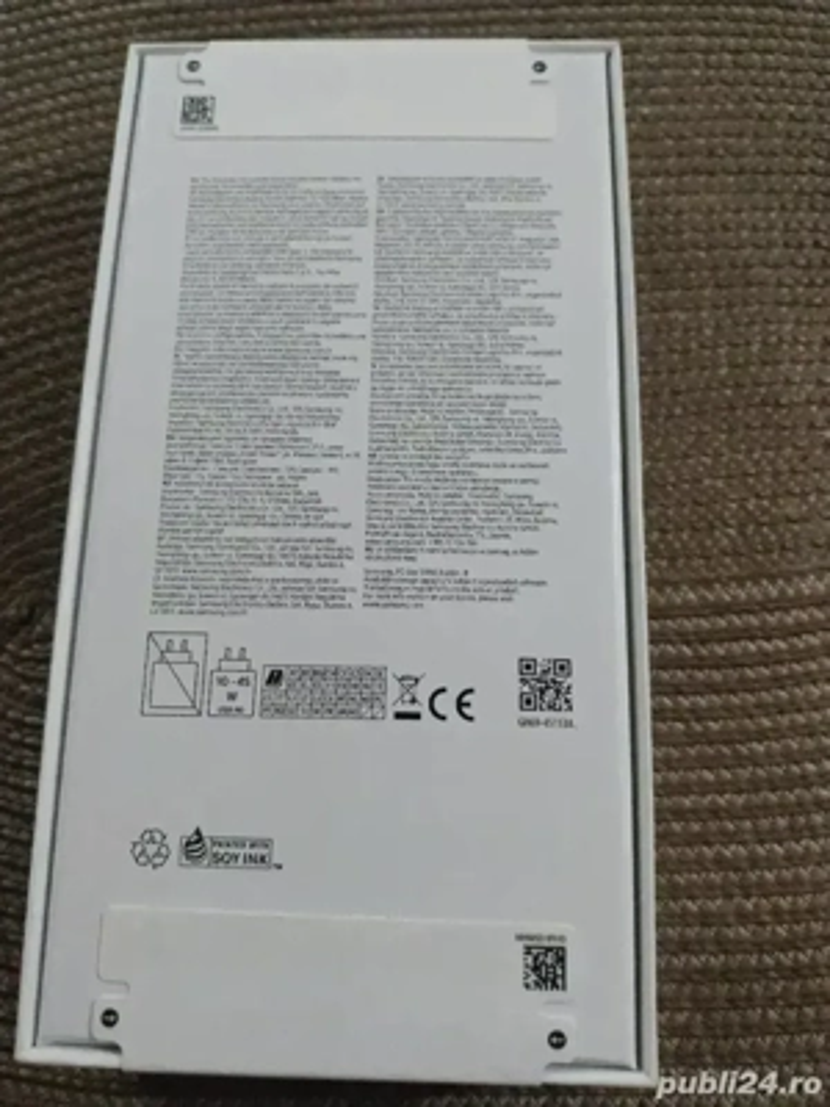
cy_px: 554
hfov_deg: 53.1
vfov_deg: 67.3
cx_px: 415
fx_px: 831
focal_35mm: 26
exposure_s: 1/50
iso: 200
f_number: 1.8
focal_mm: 4
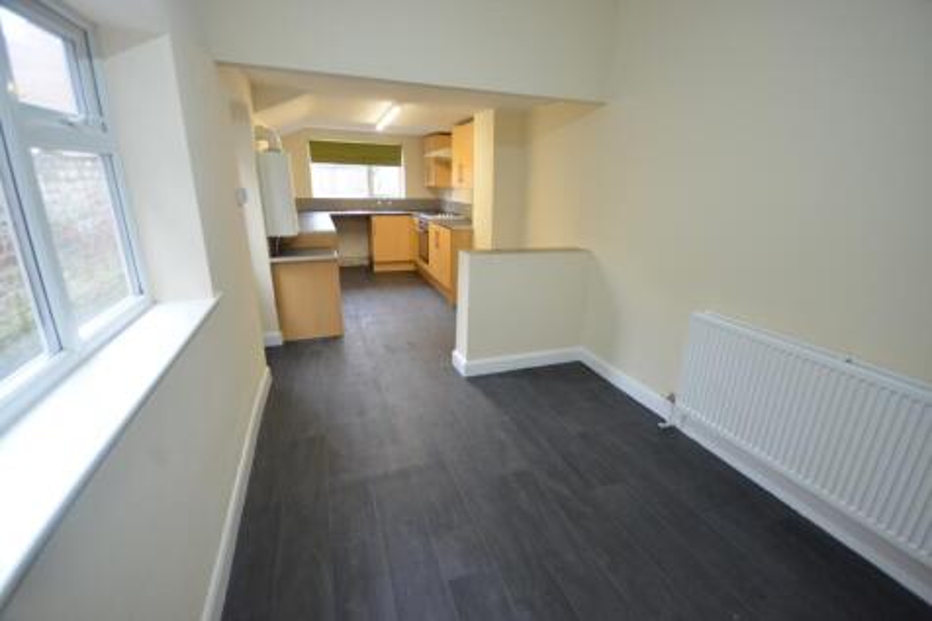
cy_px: 310
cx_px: 466
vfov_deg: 77.3
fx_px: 388
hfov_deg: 100.4
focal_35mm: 15
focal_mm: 10
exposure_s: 1/40
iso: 800
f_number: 4
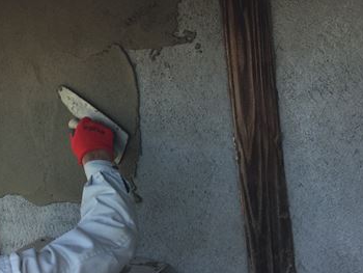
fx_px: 556
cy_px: 99
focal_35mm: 53
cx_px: 61
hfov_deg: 34.8
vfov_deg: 27.4
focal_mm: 4.15
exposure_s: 1/353
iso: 32
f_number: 2.2
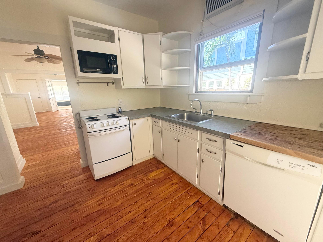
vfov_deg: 85.7
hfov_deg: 102.1
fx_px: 131
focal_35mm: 14
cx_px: 162
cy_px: 121
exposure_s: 1/99
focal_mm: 2.22
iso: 200
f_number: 2.2
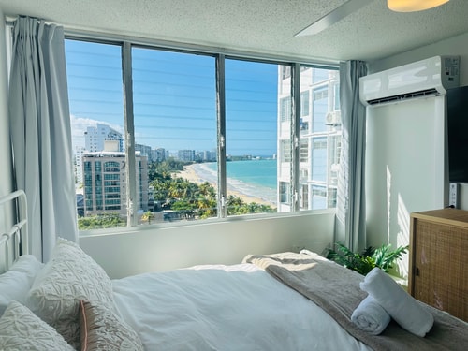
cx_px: 234
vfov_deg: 56.8
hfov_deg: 71.6
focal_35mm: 24
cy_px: 176
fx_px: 324
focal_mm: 6.86
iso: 80
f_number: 1.78
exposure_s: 1/2809
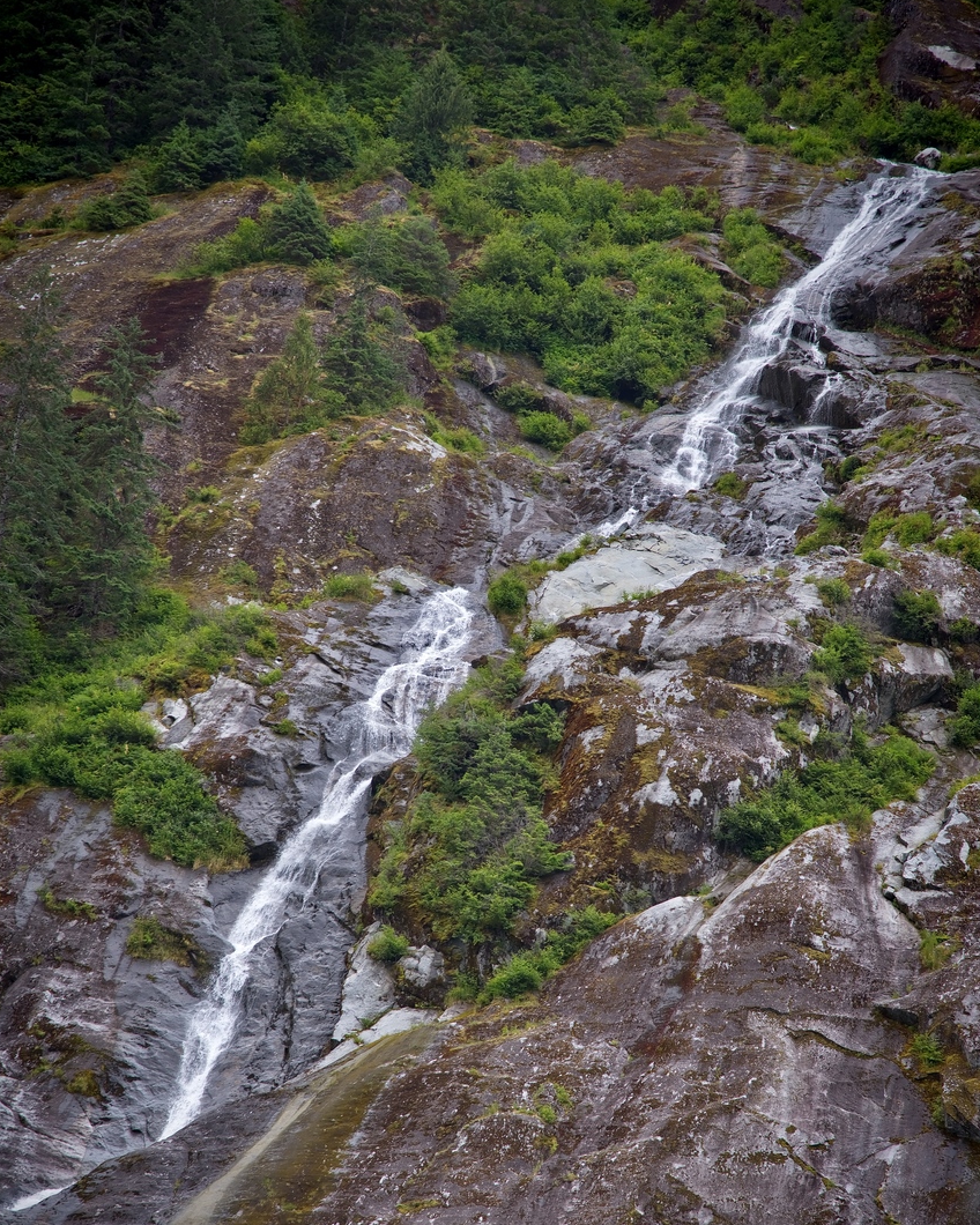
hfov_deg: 11.4
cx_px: 488
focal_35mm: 136
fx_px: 4931
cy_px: 726
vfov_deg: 14.2
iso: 160
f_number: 4
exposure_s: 1/250
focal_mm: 120
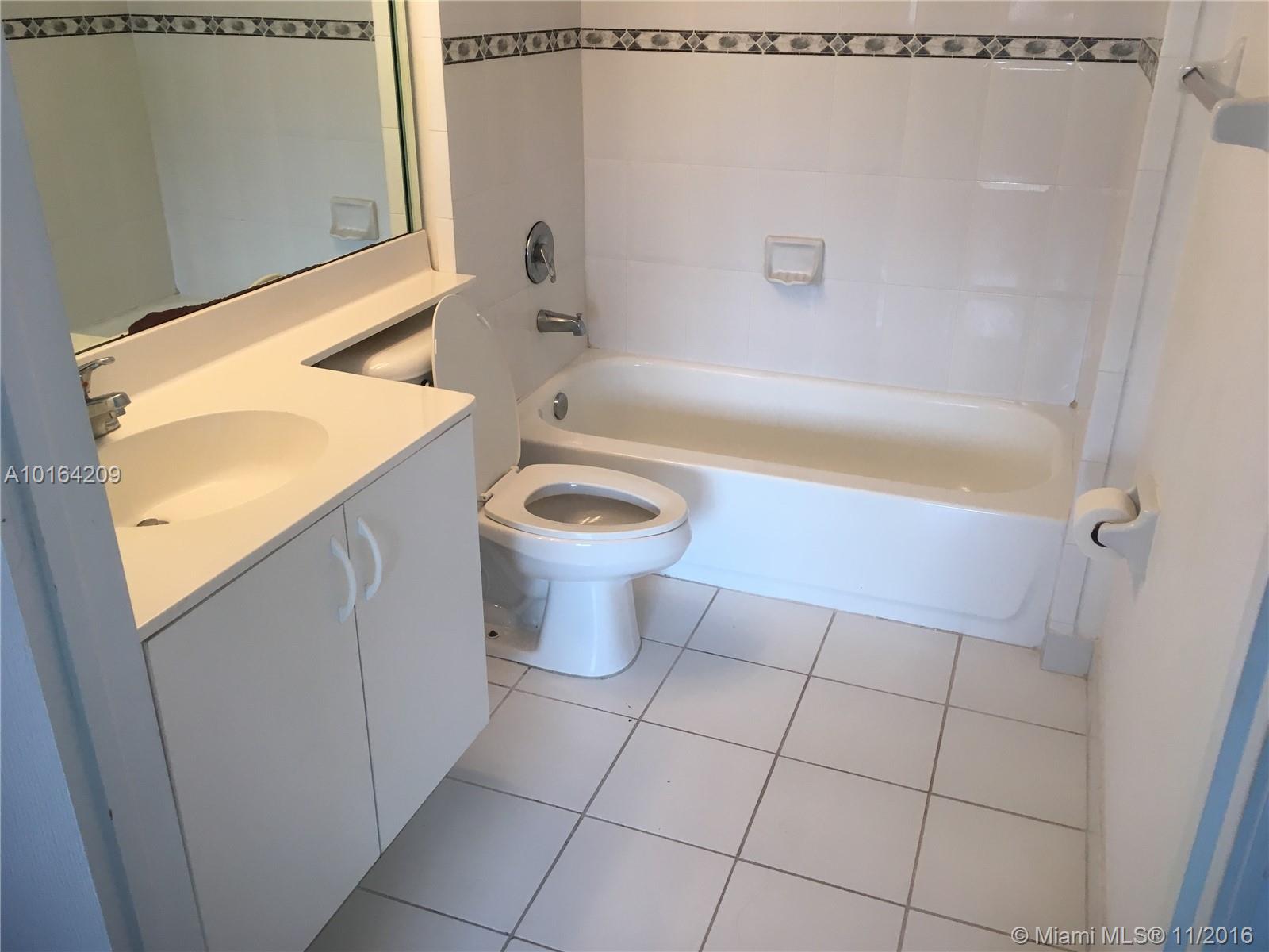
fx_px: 1063
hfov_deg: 61.7
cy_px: 476
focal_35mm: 29
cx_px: 634
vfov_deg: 48.2
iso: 25
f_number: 2.2
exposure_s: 1/30
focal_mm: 4.15
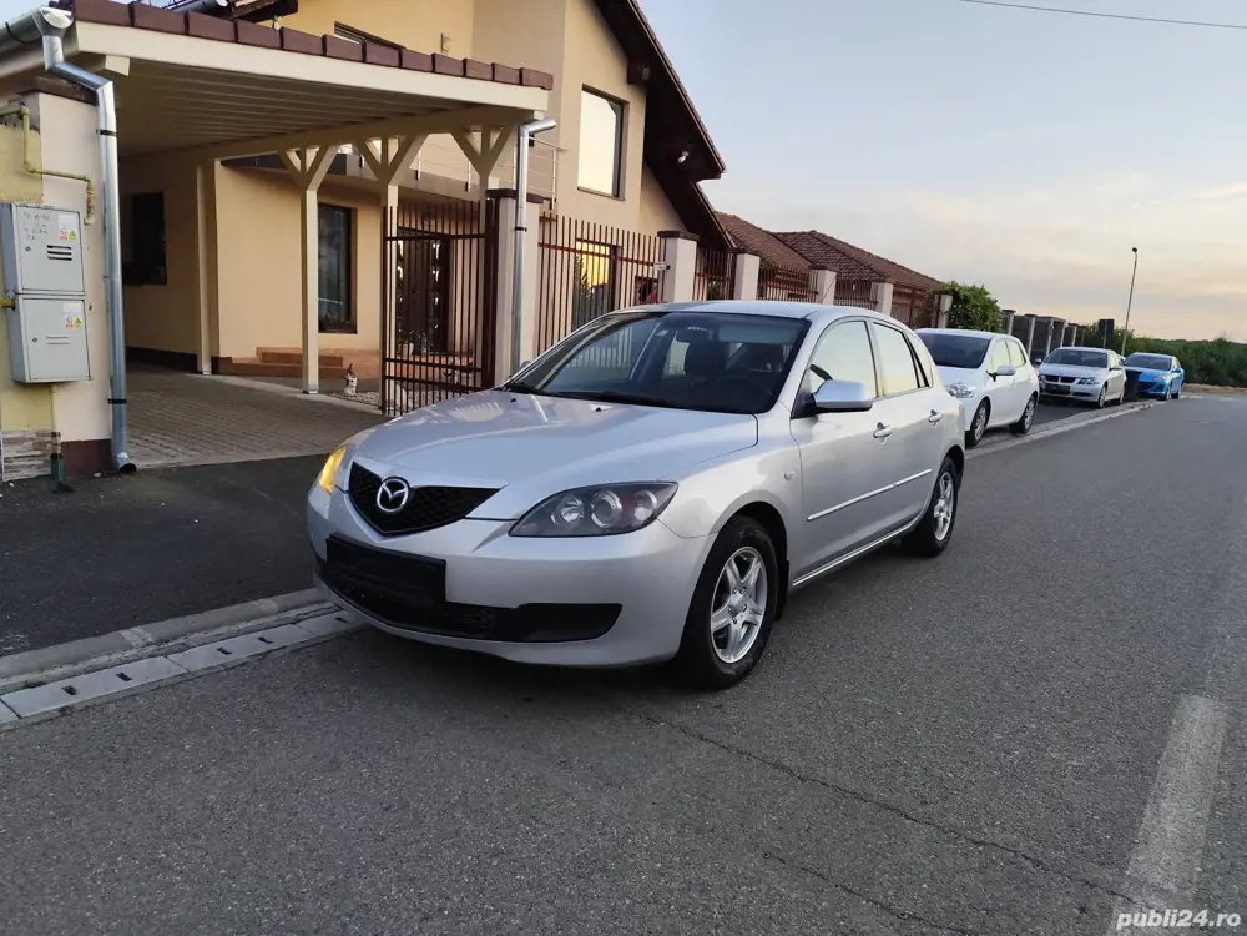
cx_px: 624
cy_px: 468
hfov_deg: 73.9
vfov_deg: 58.9
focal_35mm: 23
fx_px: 829
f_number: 1.65
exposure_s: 1/100
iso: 125
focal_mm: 6.19
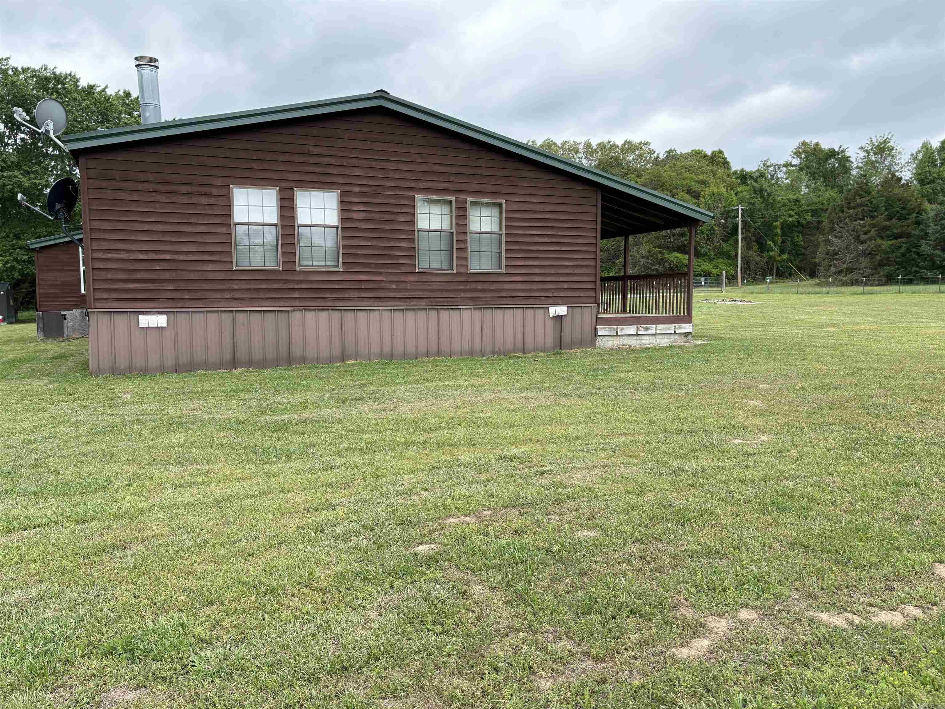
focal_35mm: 26
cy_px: 354
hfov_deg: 67.3
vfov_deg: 53.1
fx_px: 710
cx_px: 472
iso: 64
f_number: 1.6
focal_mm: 5.96
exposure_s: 1/1517
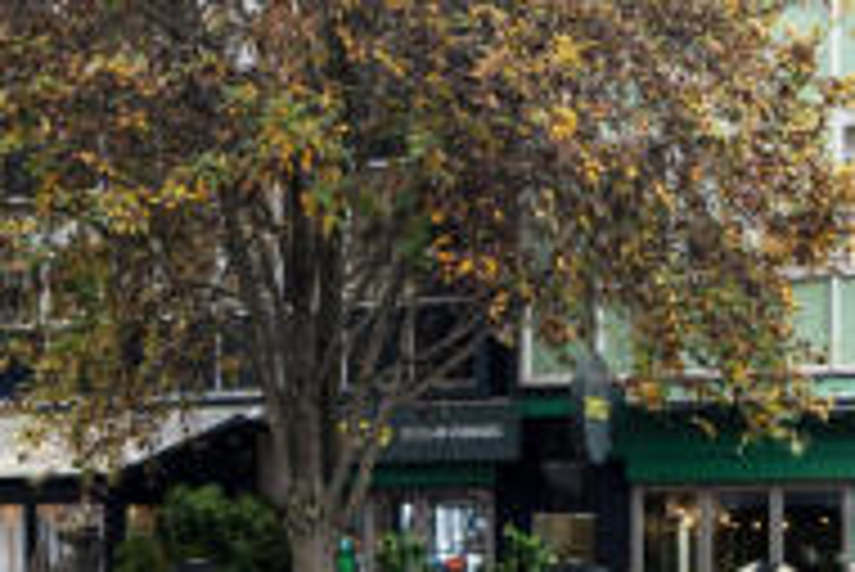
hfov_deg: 33.3
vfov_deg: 22.6
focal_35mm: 60
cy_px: 209
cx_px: 495
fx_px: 1426
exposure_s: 1/60
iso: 400
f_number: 6.3
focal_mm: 24
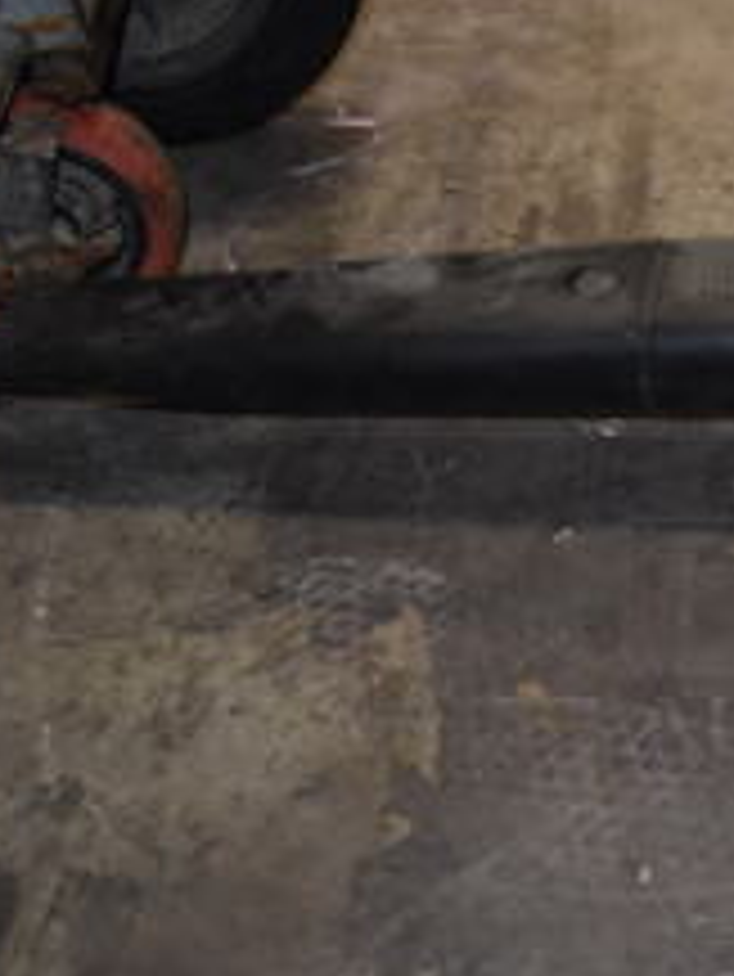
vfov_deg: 26.6
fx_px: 2062
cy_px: 535
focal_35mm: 73
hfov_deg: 18.0
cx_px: 1099
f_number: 3.5
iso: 1100
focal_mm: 18
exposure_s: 1/80
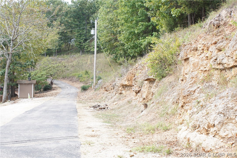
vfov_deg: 25.8
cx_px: 118
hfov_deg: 37.9
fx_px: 346
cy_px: 79
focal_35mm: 52
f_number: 5.6
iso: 100
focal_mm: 35
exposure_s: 1/60
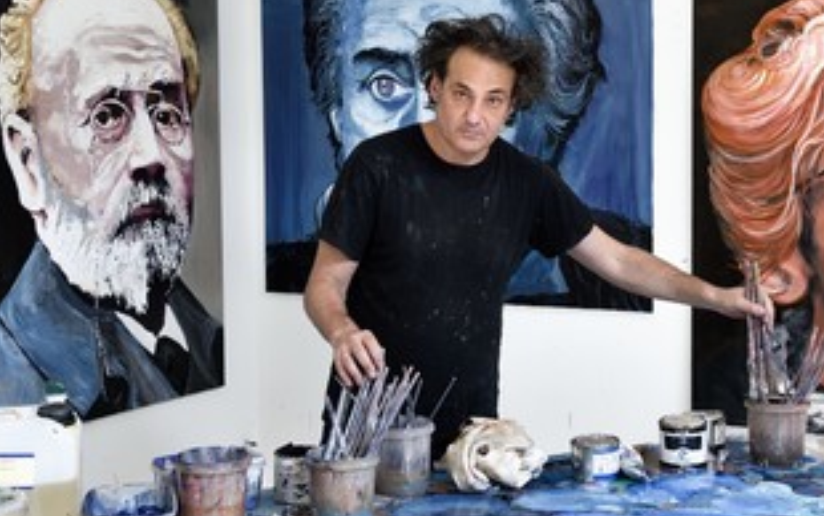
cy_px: 229
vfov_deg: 22.4
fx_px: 1303
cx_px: 537
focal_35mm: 58
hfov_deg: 34.8
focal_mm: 42
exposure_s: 1/80
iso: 400
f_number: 6.3
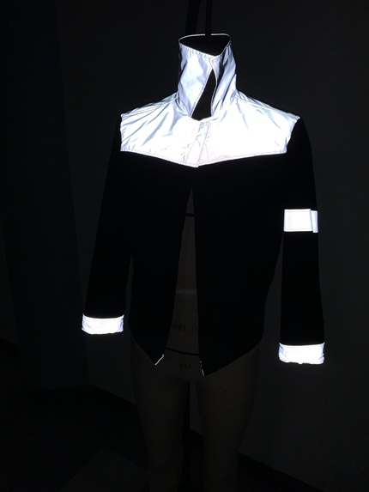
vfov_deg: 67.3
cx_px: 184
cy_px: 246
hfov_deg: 53.1
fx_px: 369
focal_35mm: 26
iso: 25
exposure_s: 1/1032
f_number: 1.8
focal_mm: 4.25
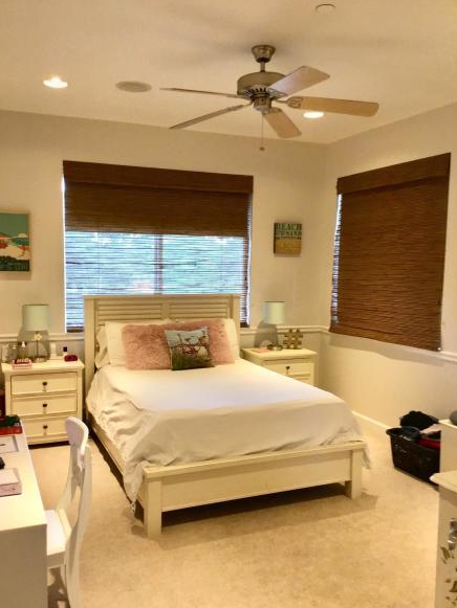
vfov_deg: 56.8
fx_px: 563
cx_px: 227
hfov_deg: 44.2
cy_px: 312
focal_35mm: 32
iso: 100
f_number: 2.4
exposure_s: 1/30
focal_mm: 3.3
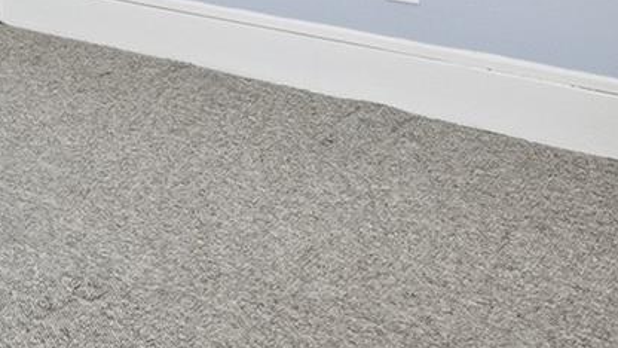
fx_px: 1098
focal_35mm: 67
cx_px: -129
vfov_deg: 15.3
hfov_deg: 27.5
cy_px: -300
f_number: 8
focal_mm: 13
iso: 500
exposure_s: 1/320
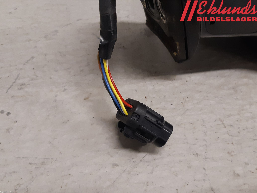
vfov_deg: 53.1
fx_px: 193
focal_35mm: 26
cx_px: 128
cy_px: 96
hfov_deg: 67.3
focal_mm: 3.93
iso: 160
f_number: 1.7
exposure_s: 1/50
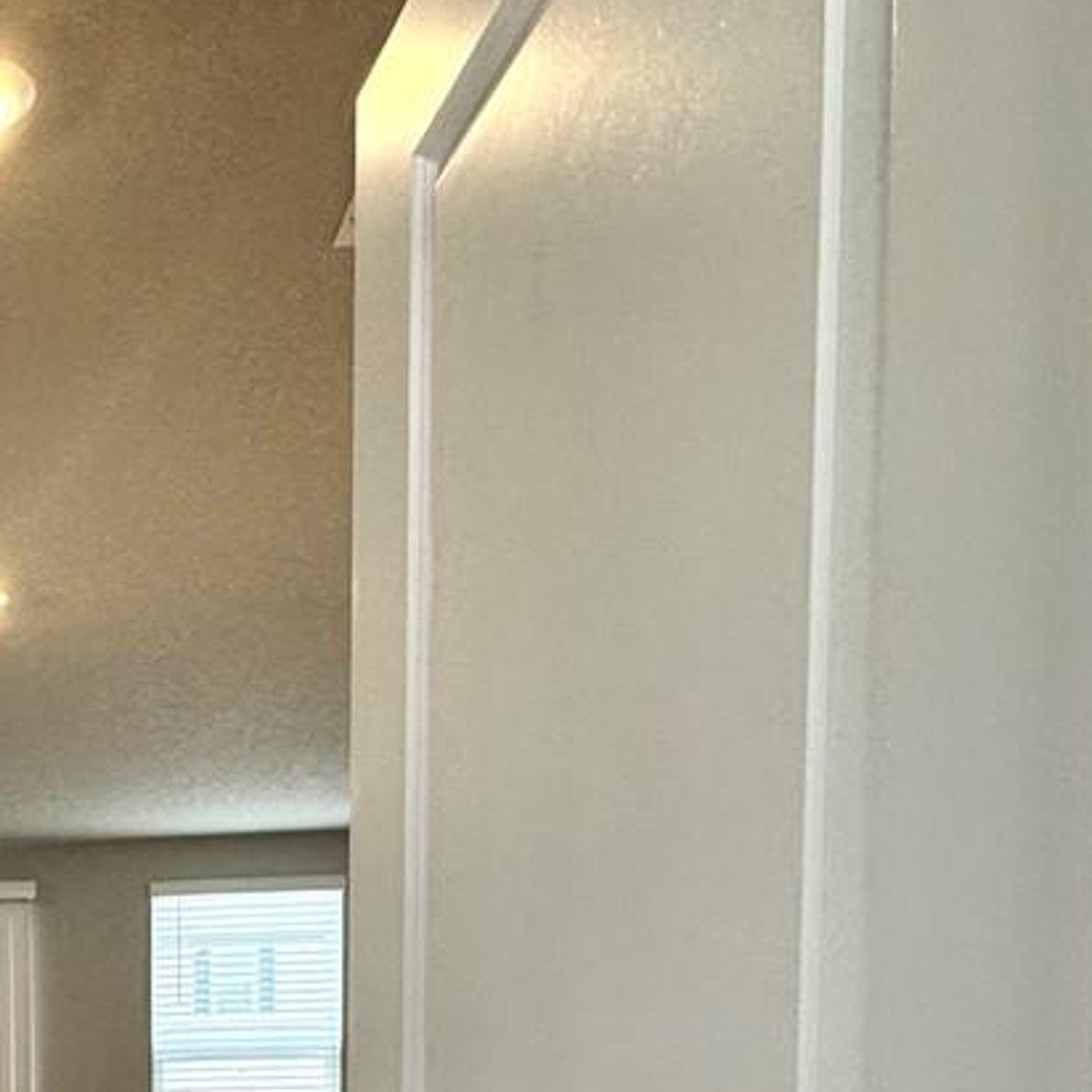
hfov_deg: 29.5
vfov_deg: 31.0
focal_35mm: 48
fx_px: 1713
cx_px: -276
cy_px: 1235
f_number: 2.2
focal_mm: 2.22
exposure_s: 1/120
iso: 160
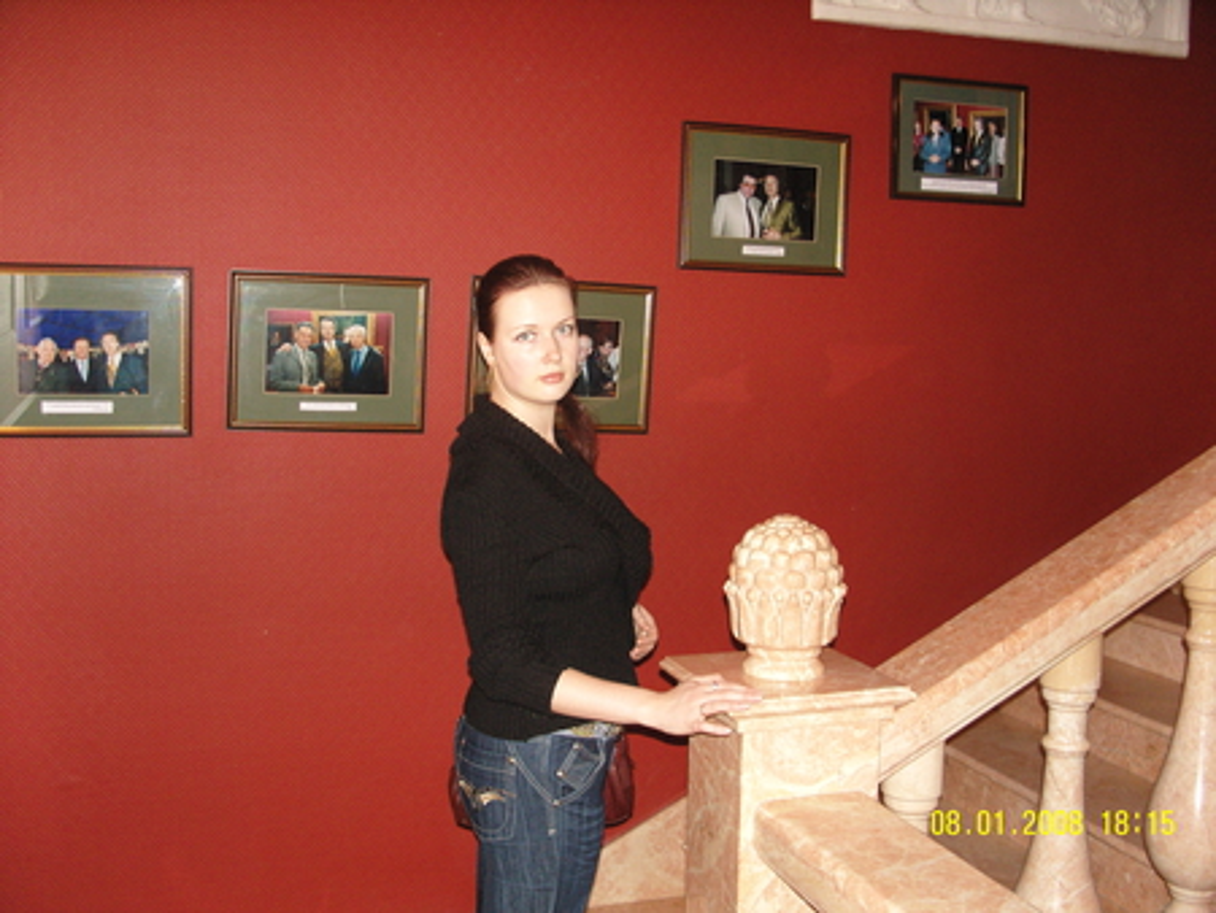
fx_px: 1336
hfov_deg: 49.0
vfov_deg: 37.8
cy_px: 456
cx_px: 608
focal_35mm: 38
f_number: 2.8
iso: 200
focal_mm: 7.8
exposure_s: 1/40
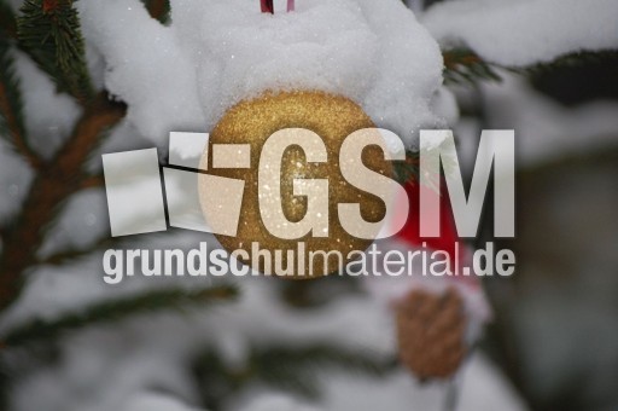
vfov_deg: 5.7
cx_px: 309
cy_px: 206
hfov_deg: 8.6
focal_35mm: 240
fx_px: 4115
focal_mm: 160
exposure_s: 1/60
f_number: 5.3
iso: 400
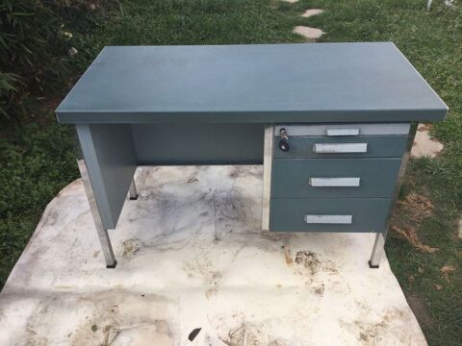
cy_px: 173
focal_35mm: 31
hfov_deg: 58.4
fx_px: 414
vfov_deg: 45.4
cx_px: 231
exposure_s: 1/381
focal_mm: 3.3
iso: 25
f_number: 2.4
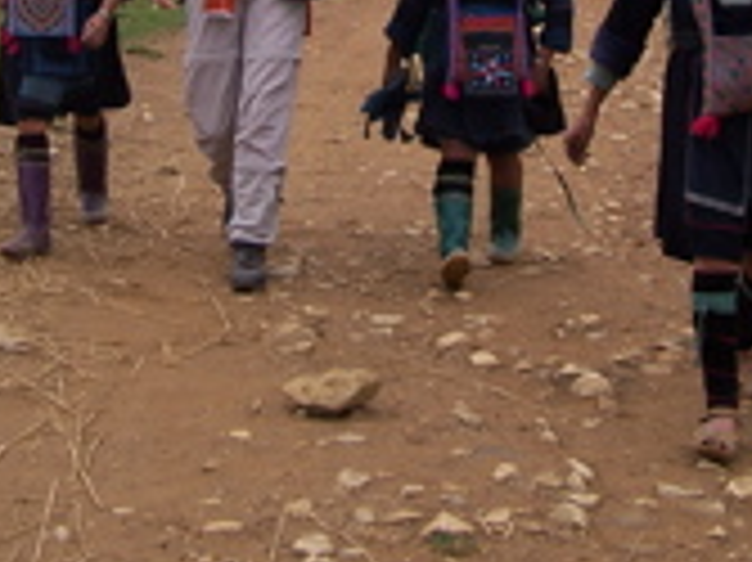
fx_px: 1975
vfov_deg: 15.6
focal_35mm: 91
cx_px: 378
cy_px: -108
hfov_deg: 21.6
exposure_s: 1/250
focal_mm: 6.3
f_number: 2.8
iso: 80
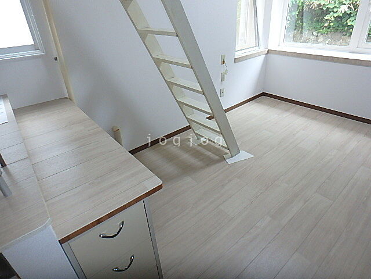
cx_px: 186
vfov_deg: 63.4
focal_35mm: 21
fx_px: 225
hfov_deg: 79.0
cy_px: 140
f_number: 3.5
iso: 250
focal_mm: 3.7
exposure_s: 1/30
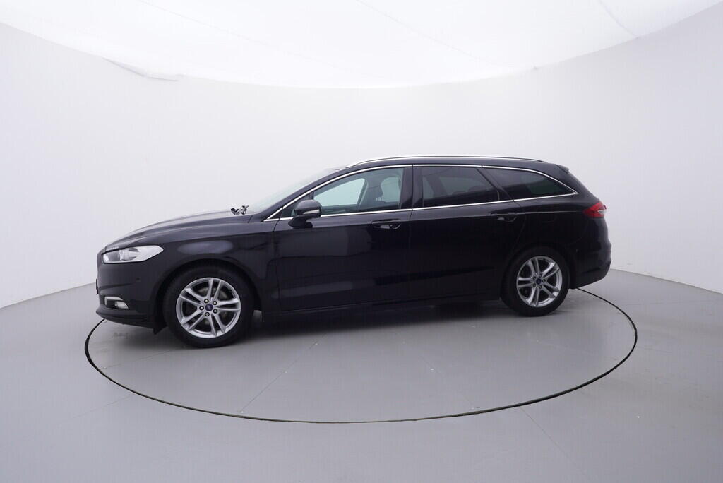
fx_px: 452
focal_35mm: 22
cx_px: 362
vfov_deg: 56.2
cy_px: 242
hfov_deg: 77.3
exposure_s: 1/80
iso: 200
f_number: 5
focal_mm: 15
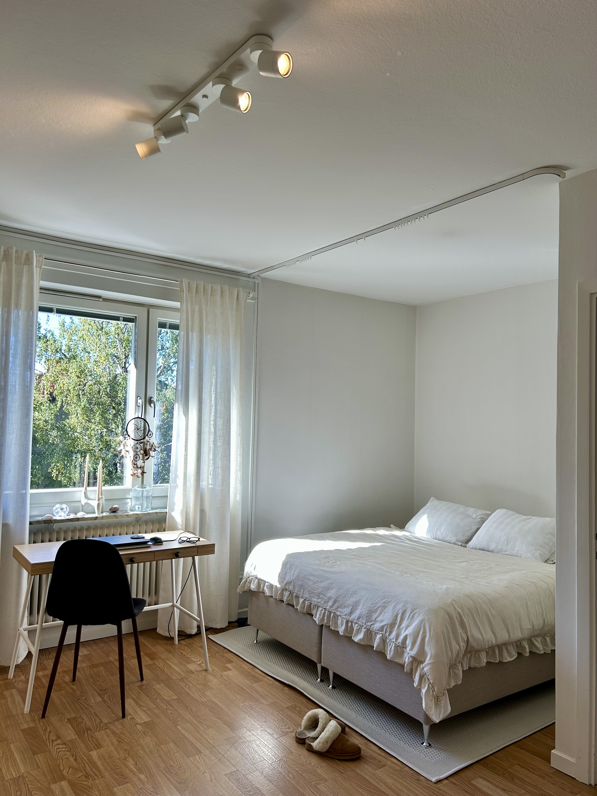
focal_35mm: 26
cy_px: 398
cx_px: 298
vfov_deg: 67.3
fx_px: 598
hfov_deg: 53.1
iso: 50
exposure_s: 1/171
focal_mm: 5.7
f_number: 1.5
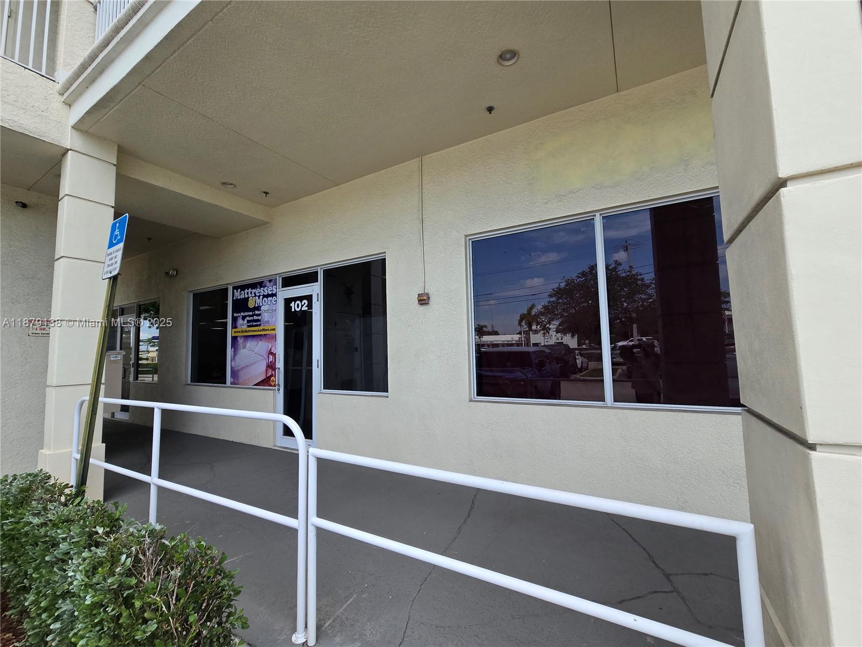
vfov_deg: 89.9
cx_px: 431
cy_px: 324
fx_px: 324
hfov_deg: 106.2
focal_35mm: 13
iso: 50
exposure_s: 1/493
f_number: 2.2
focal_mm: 2.2
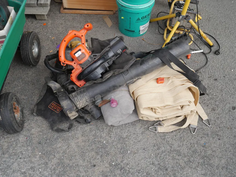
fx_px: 218
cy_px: 88
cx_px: 118
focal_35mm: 32
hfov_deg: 56.8
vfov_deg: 44.2
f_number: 6.3
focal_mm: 16
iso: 200
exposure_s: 1/320
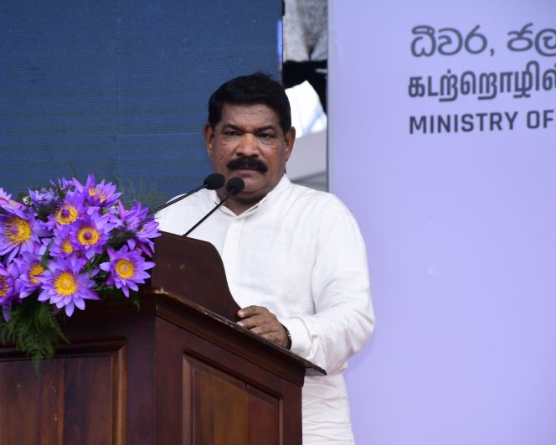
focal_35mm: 207
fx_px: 3406
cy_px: 222
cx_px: 228
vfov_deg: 7.5
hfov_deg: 9.3
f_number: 6.3
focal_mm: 122
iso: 320
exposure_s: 1/160
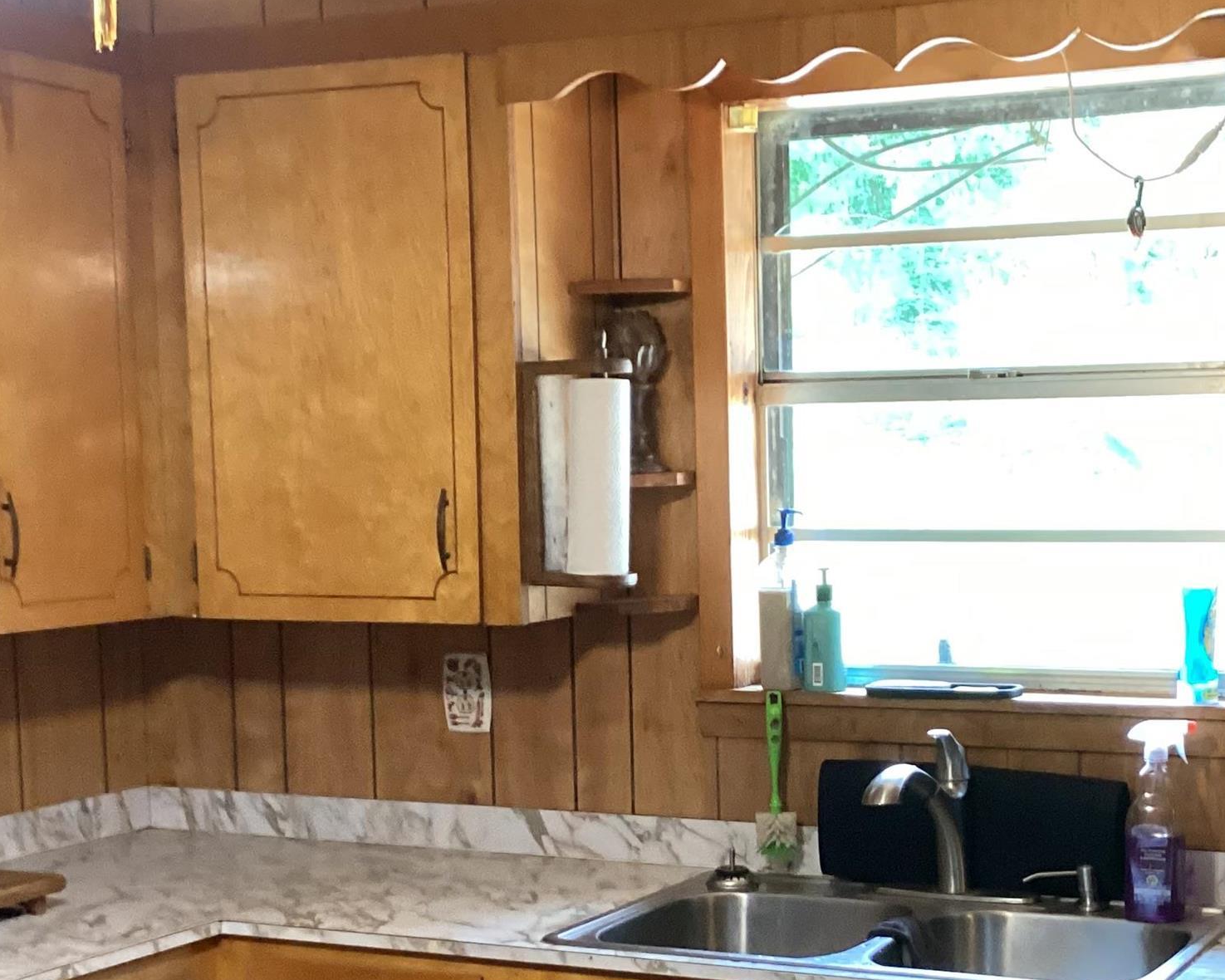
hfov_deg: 29.9
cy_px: 699
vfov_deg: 24.0
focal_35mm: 63
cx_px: 767
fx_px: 2284
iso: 320
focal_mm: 3.3
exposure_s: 1/50
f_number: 2.4
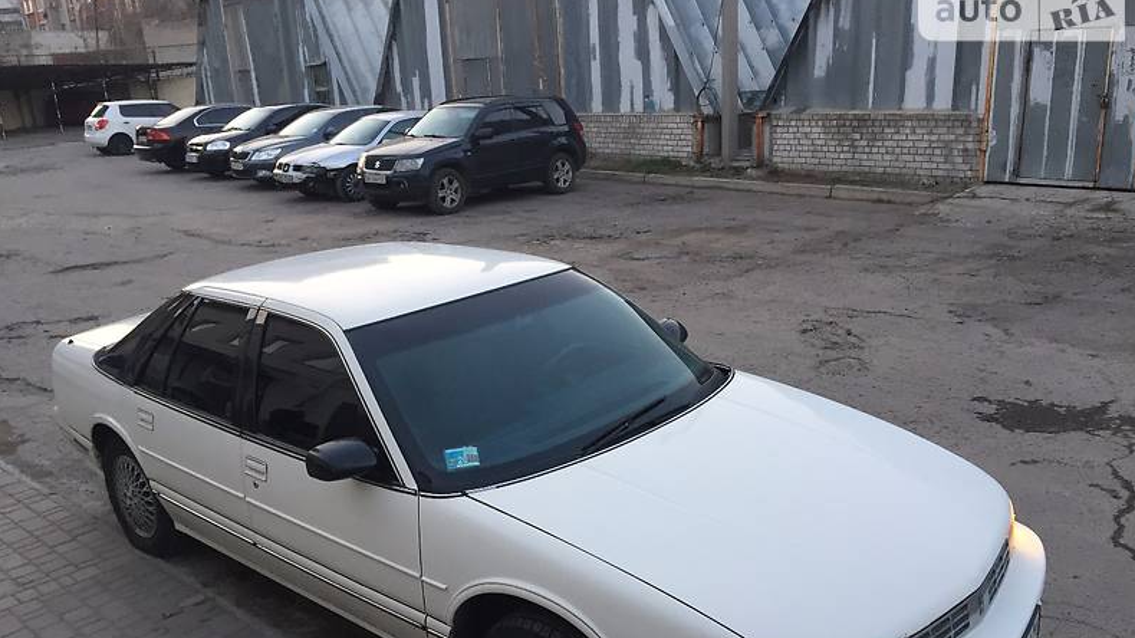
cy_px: 394
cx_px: 572
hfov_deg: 61.0
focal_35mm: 32
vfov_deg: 36.5
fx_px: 963
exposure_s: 1/33
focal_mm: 4.2
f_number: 2.2
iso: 32
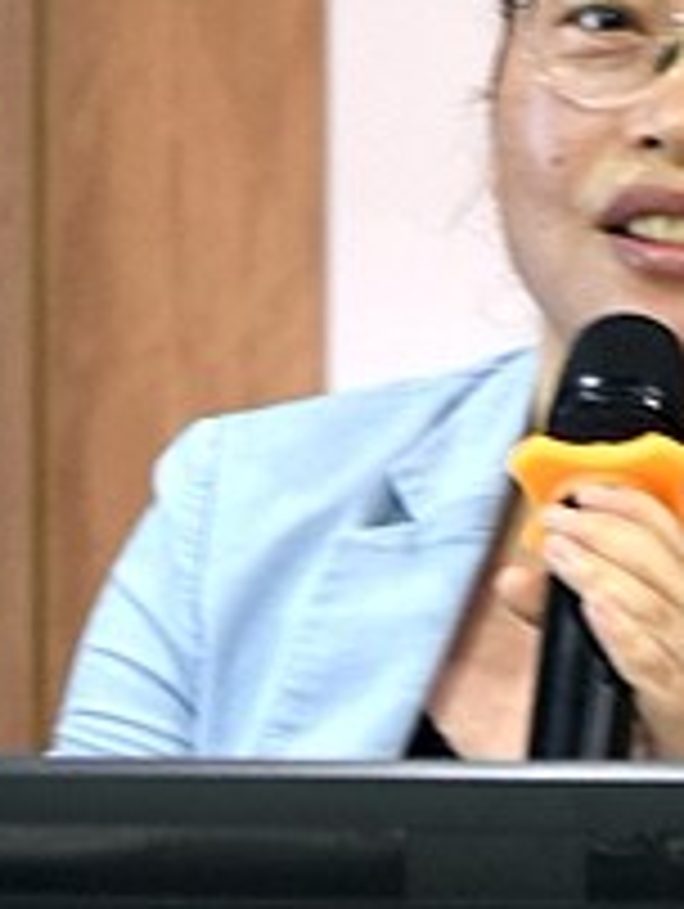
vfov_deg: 7.4
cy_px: 542
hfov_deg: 5.6
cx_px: 436
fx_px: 6993
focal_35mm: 266
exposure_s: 1/60
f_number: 4
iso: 800
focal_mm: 70
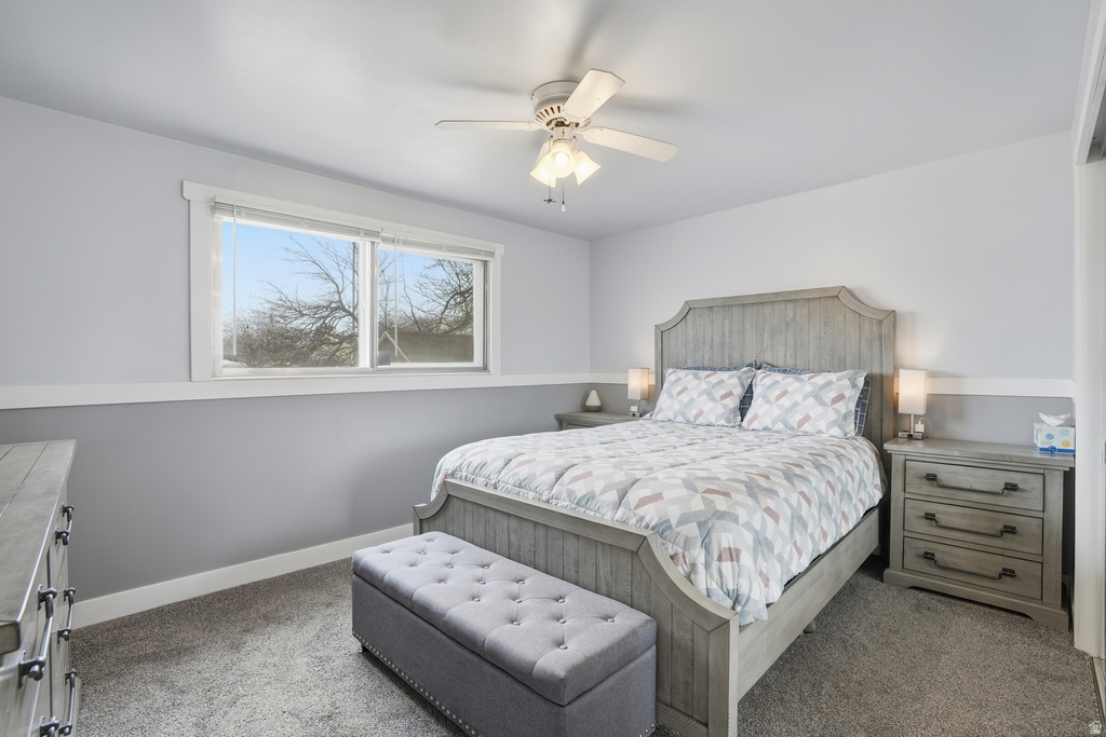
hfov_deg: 96.7
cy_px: 368
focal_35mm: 16
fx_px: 492
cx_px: 553
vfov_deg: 73.8
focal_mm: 16
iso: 250
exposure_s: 1/250
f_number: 9
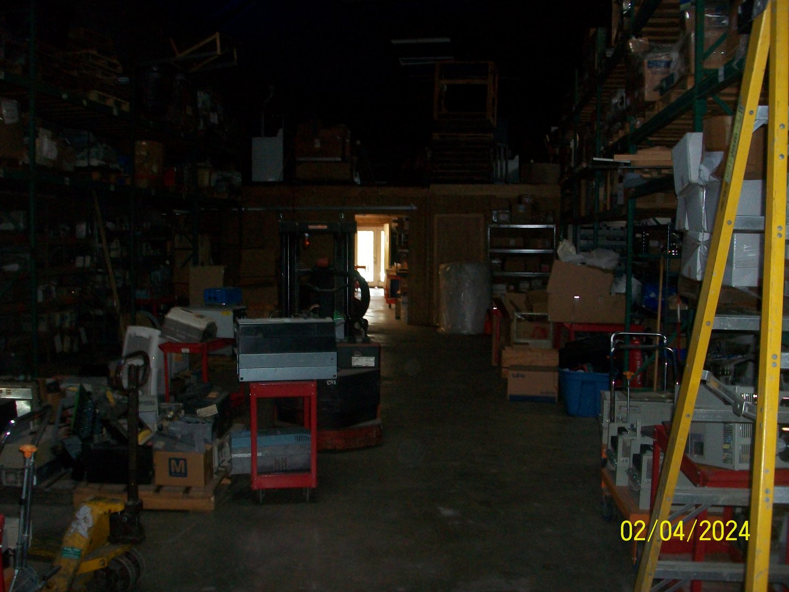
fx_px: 798
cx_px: 386
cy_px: 294
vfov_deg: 40.7
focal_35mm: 35
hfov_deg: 52.6
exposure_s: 1/60
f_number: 2.8
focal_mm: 5.7
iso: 160
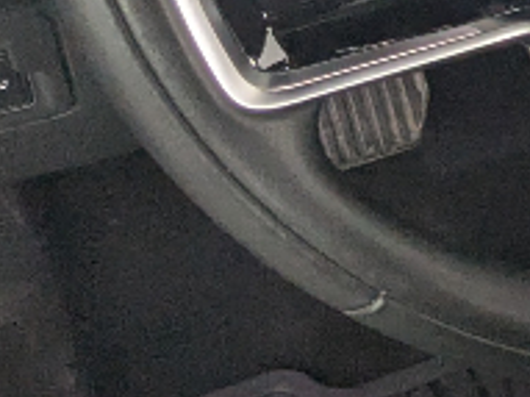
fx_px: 2219
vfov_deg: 10.1
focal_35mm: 145
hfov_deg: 11.7
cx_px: 1174
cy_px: -11
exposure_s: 1/120
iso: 124
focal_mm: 4.38
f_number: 1.73
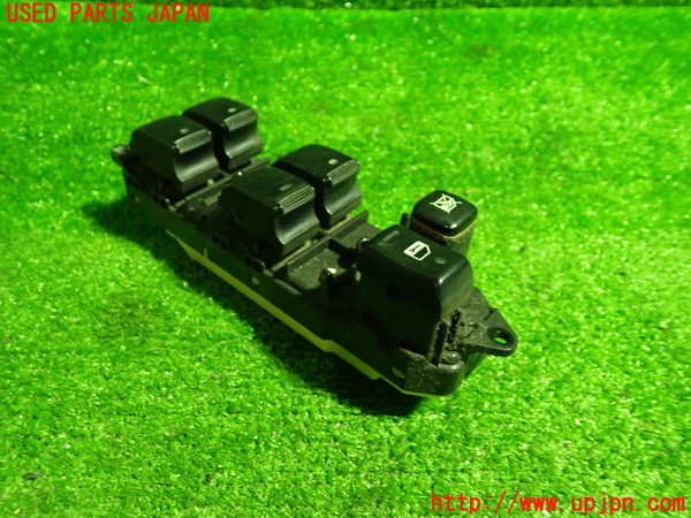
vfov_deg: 46.8
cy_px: 259
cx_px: 346
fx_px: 599
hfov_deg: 60.0
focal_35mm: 30
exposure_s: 1/30
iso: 640
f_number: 2.3
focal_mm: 5.4
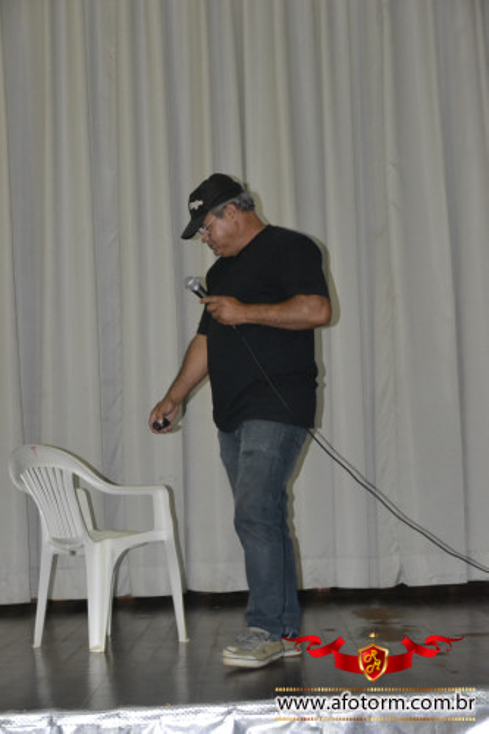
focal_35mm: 72
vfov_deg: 28.1
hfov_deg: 18.9
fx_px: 1468
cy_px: 367
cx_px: 244
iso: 3200
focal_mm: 48
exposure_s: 1/60
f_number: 4.8
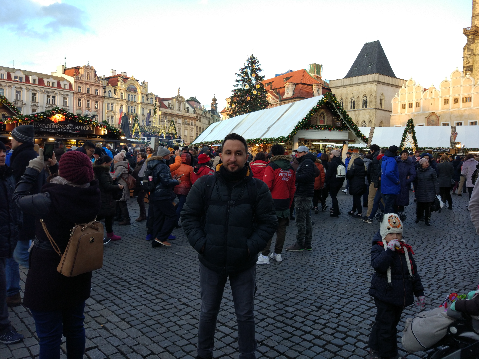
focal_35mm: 28
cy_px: 180
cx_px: 240
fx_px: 387
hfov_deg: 63.4
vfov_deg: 49.7
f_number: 2
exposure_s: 1/100
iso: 114
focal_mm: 4.26
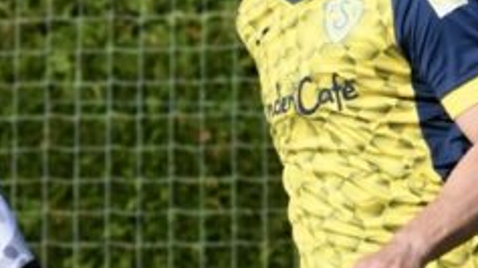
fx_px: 11198
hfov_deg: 2.4
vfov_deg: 1.4
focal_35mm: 884
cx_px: 121
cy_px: 423
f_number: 11
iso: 1250
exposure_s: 1/1600
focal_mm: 195
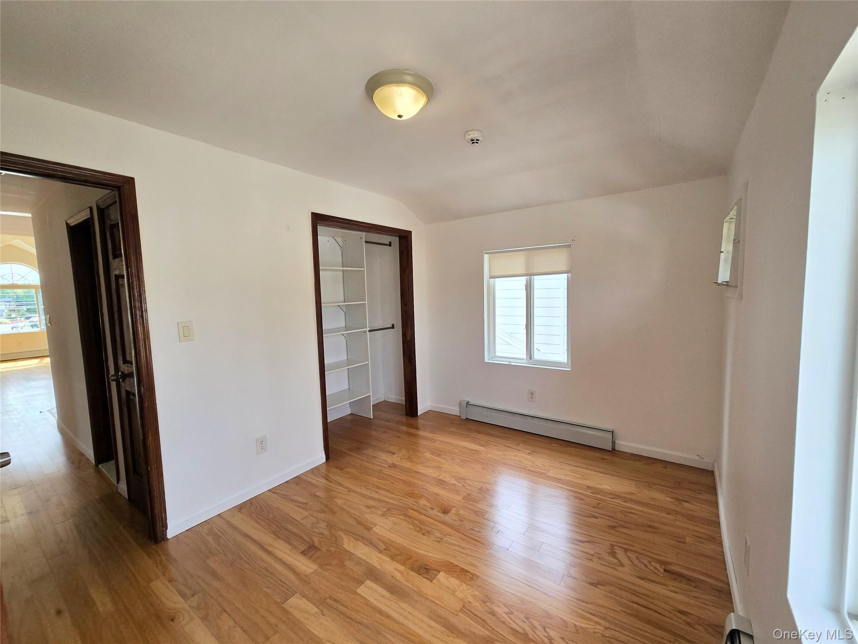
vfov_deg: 89.9
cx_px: 429
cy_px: 322
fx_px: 322
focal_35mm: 13
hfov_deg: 106.2
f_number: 2.2
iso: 50
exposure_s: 1/158
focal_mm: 2.2
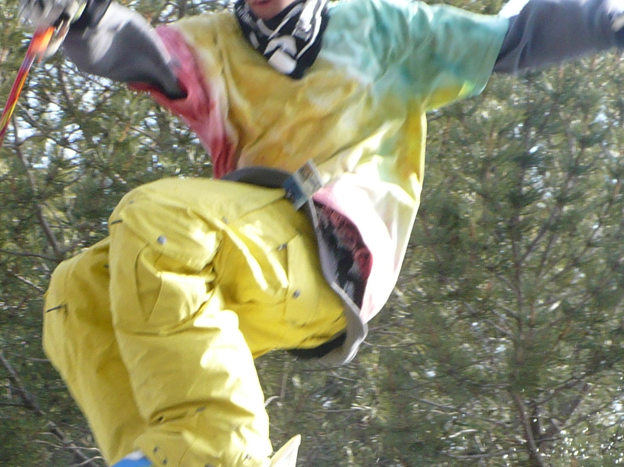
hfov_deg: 19.4
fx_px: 1802
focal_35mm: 100
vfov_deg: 14.4
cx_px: 103
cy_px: 546
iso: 100
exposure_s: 1/320
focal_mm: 6.1
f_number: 2.8
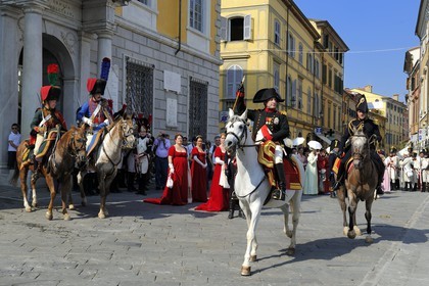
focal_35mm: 38
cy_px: 143
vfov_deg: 35.1
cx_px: 214
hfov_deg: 50.7
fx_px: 453
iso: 200
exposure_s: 1/320
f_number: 7.1
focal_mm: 38
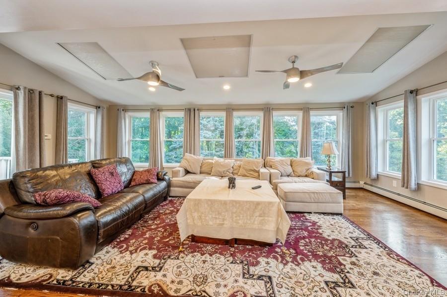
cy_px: 148
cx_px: 224
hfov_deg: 104.3
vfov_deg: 81.1
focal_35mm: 14
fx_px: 174
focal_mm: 14
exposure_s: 1/3
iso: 200
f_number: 11
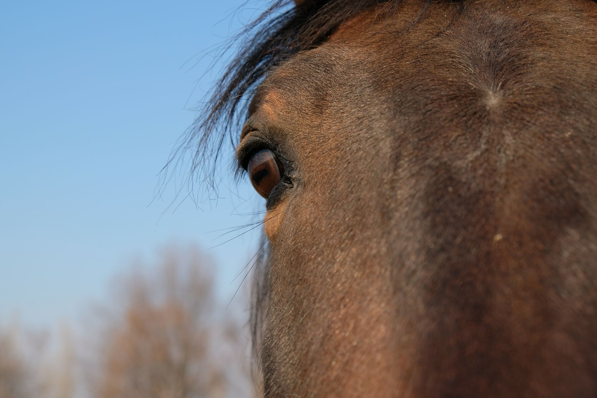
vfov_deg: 28.6
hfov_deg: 41.9
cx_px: 298
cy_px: 199
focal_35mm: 47
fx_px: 779
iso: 400
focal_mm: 31.5
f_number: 5.6
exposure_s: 1/800
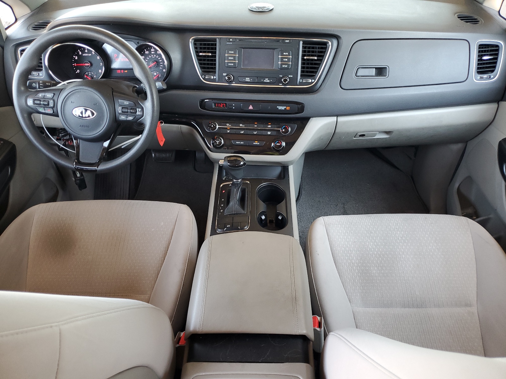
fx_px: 380
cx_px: 253
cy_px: 190
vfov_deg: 53.1
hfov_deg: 67.3
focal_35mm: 26
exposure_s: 1/60.2
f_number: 1.5
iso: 82
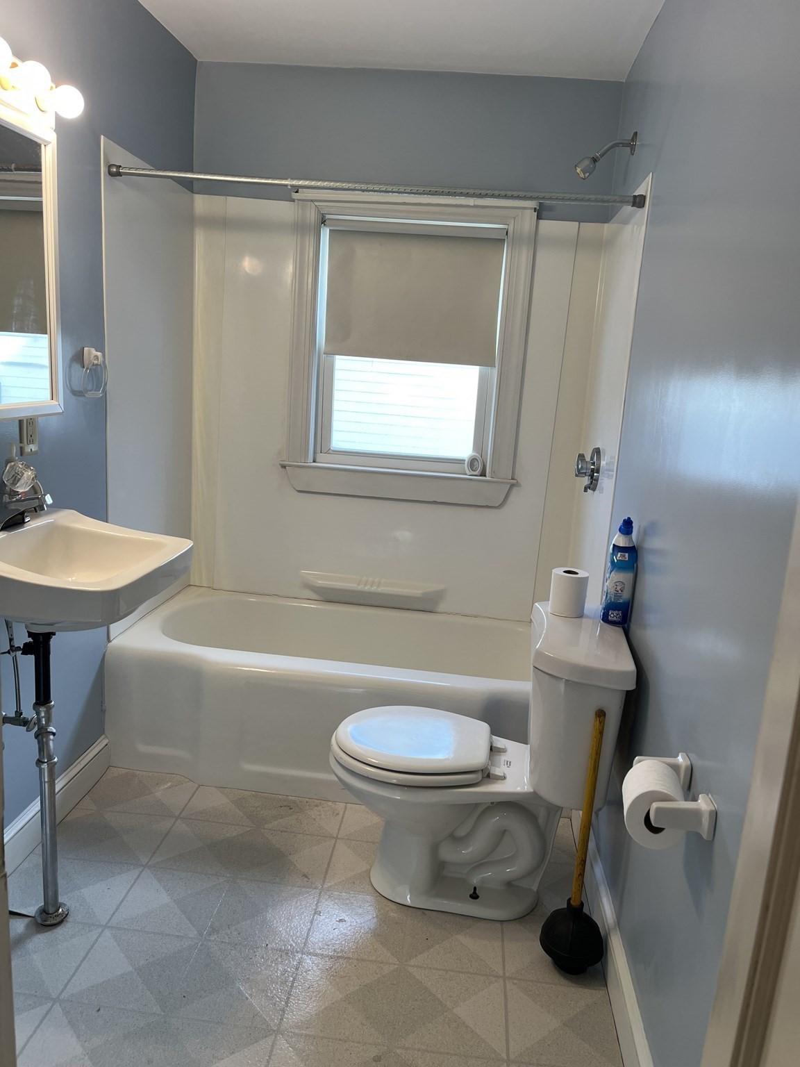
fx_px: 801
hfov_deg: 53.1
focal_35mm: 26
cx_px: 400
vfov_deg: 67.3
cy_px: 534
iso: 50
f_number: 1.6
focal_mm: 5.1
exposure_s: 1/120
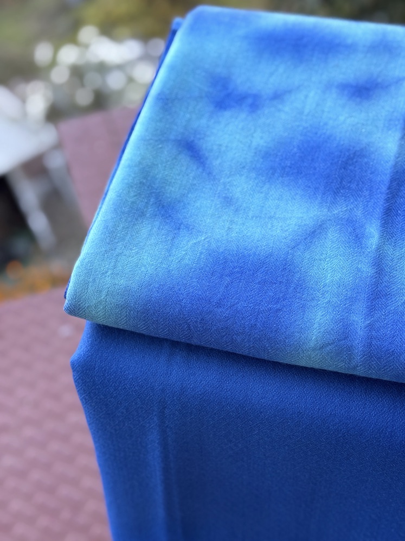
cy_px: 270
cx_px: 202
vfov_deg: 39.7
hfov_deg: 30.3
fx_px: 749
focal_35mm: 48
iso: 50
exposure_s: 1/191
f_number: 1.78
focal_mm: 6.76
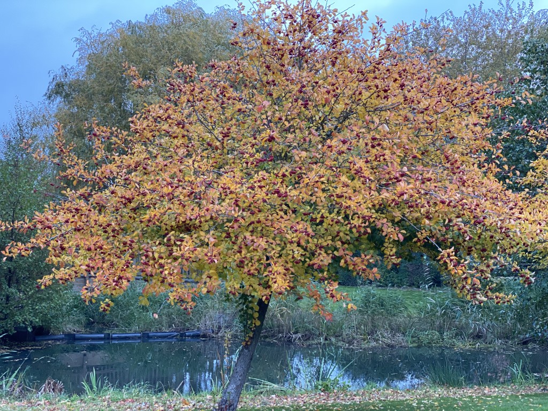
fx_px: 823
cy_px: 206
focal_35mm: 52
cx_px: 274
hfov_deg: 36.8
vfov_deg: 28.0
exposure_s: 1/122
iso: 125
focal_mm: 6
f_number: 2
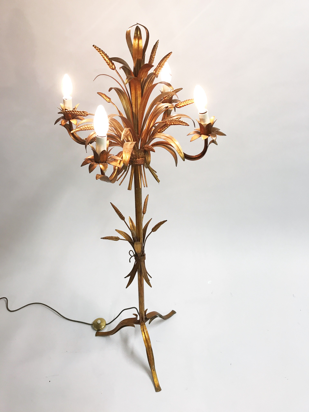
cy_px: 206
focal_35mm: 28
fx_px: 333
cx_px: 154
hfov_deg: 49.7
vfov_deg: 63.4
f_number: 1.8
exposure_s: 1/33
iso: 25
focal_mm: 3.99
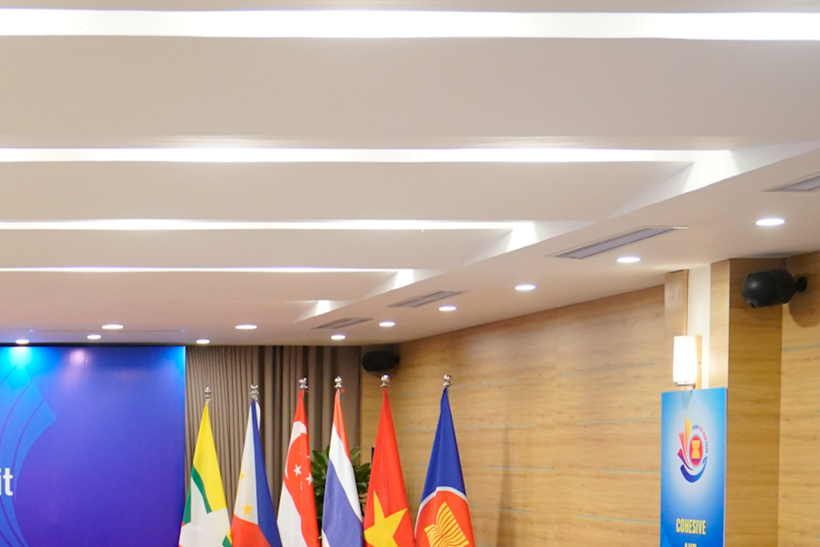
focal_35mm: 78
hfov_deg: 24.4
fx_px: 1777
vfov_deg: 17.1
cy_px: 546
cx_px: -69
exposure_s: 1/320
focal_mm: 32
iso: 3200
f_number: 2.8
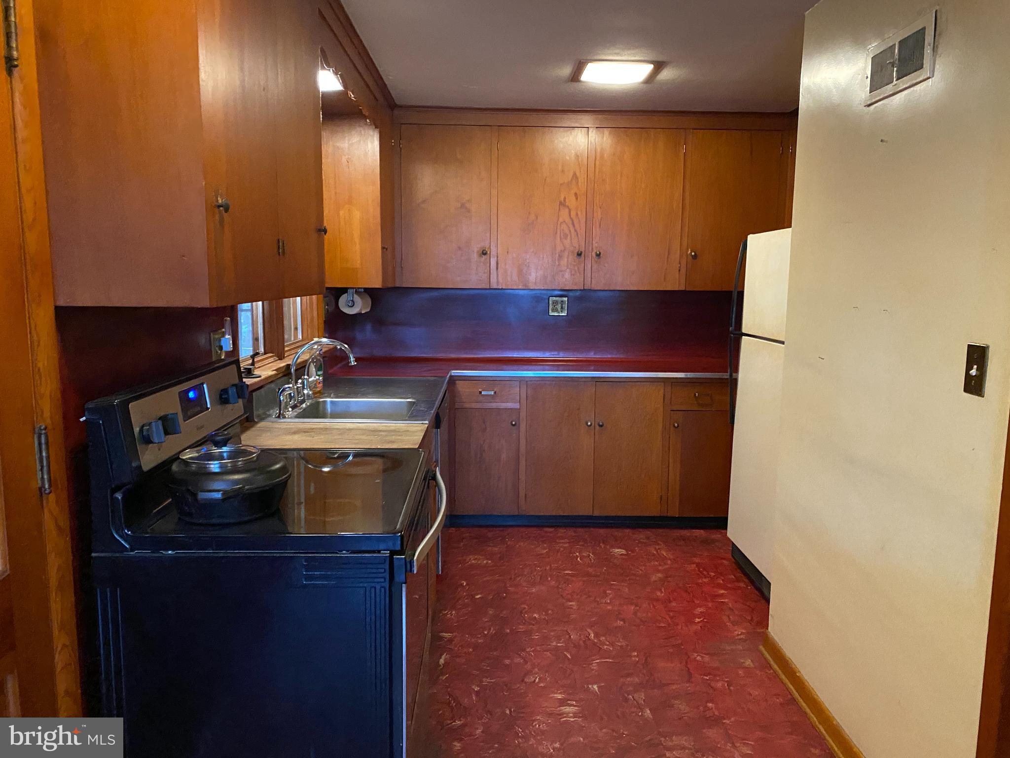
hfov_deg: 67.3
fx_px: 759
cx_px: 505
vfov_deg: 53.1
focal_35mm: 26
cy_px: 379
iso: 800
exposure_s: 1/30
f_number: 1.8
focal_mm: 4.25
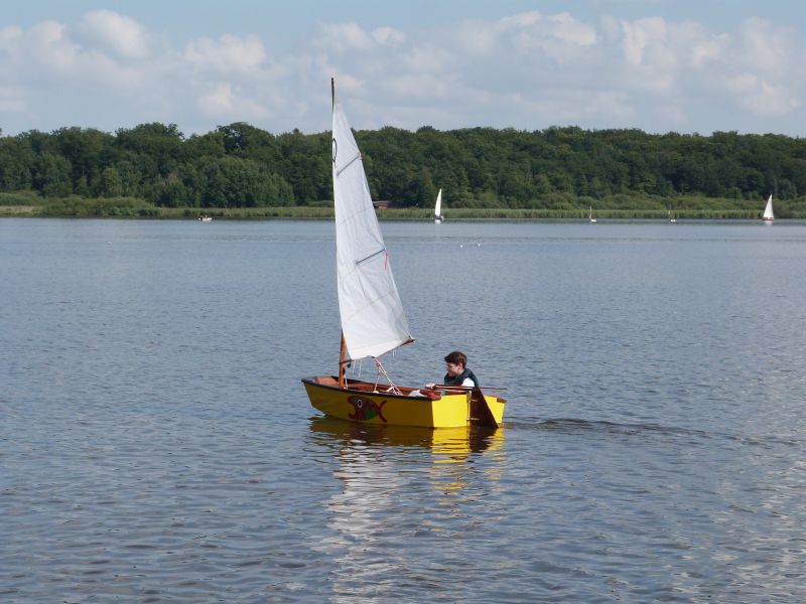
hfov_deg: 18.0
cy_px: 302
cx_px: 403
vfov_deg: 13.6
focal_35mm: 109
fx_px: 2538
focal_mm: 19.7
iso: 100
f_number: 5.6
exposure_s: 1/500
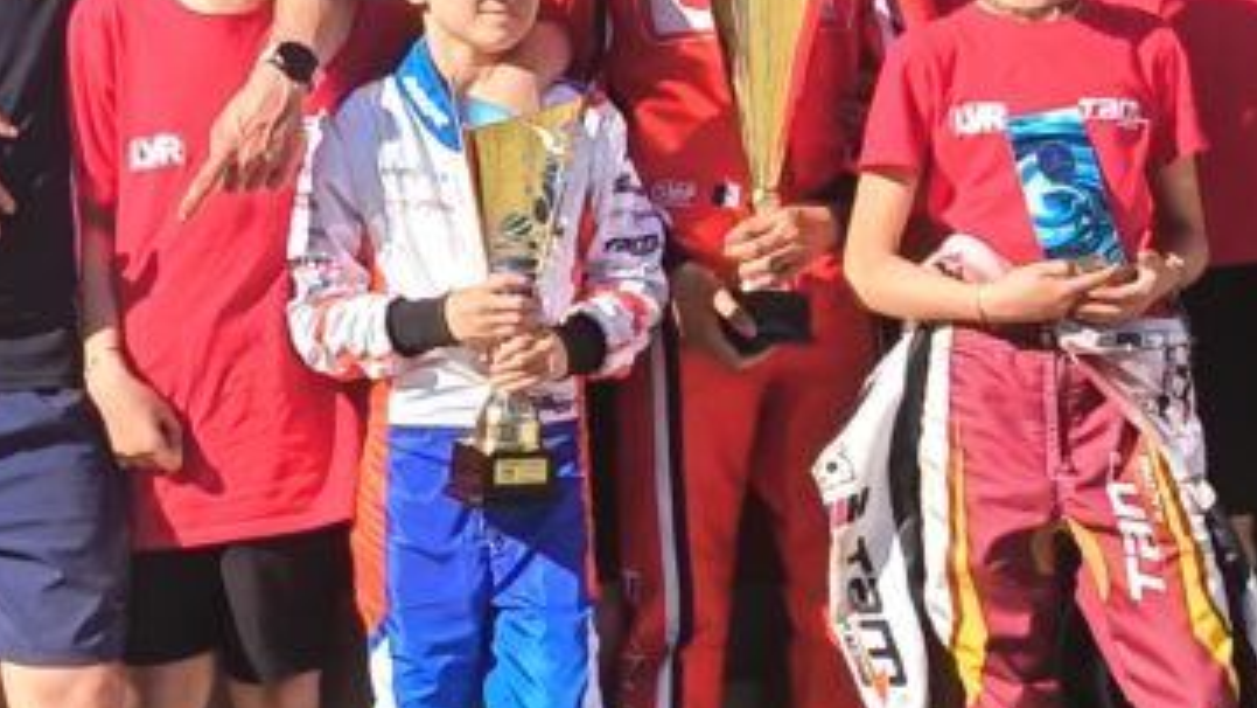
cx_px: 798
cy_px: 140
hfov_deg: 20.3
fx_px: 3500
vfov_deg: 11.5
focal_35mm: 105
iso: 100
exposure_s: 1/668
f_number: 1.75
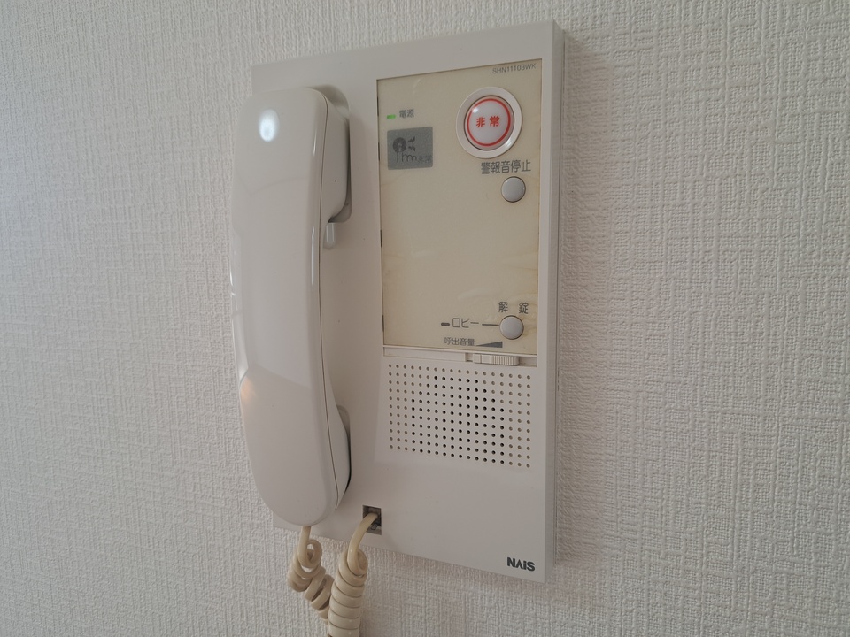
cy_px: 318
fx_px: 589
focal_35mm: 24
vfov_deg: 56.8
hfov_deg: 71.6
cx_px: 425
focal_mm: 5.23
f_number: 1.8
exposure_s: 1/50
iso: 50
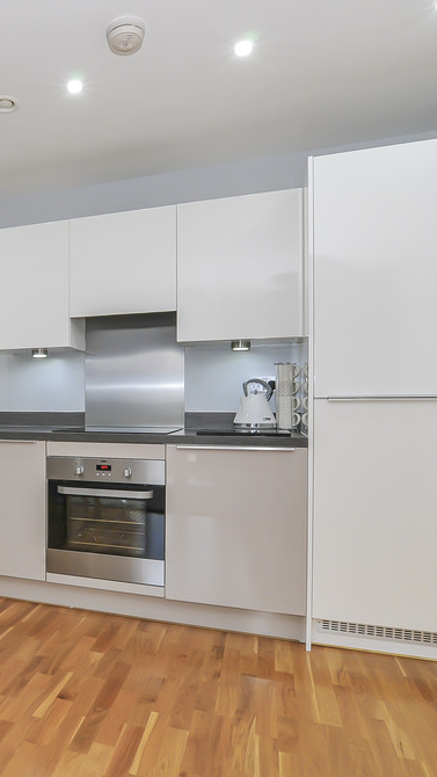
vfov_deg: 76.3
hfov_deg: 43.5
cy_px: 384
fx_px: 494
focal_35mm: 24
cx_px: 42
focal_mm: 10
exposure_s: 1/15
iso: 400
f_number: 13
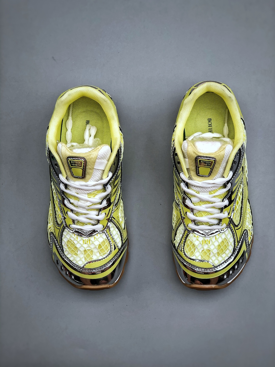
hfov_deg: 25.7
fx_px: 604
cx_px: 138
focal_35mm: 57
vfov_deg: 33.8
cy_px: 184
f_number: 2.8
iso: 32
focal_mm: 6.6
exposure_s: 1/100
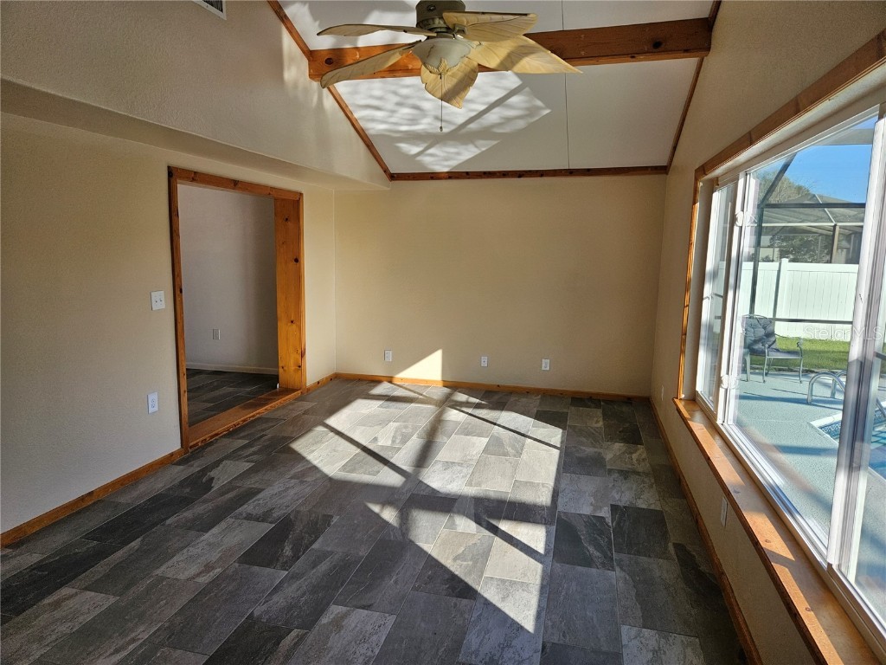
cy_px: 332
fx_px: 589
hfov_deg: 73.9
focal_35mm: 23
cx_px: 443
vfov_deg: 58.9
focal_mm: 5.4
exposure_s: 1/359
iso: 64
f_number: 1.8
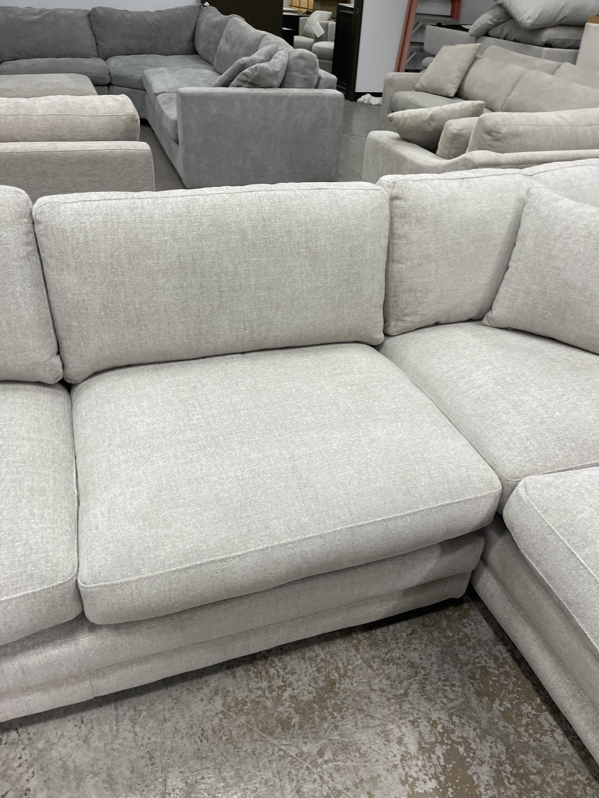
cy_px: 399
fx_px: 577
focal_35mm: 25
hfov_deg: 54.9
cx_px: 300
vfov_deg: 69.4
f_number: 1.6
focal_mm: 5.1
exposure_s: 1/120
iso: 125
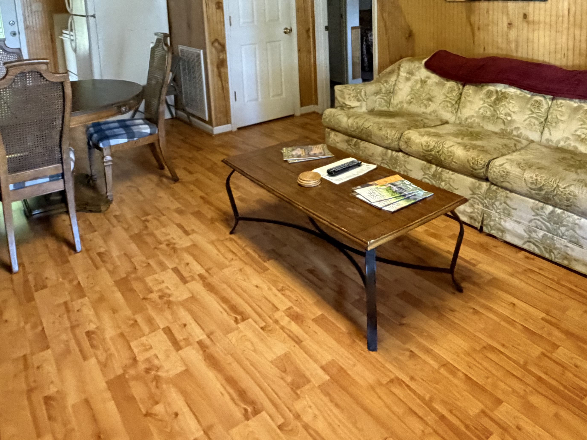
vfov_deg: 44.7
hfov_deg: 61.6
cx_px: 319
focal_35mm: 29
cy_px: 60
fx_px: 492
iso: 800
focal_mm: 2.22
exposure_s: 1/60
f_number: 2.2
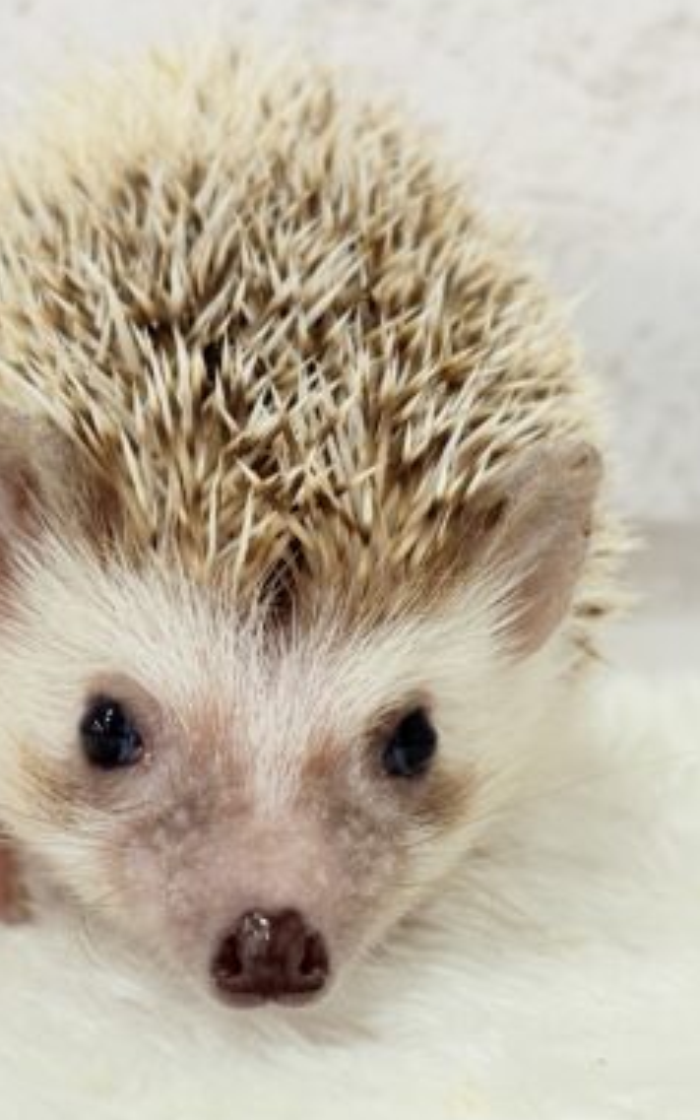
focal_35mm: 93
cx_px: 349
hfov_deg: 14.1
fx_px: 2838
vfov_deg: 22.3
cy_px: 680
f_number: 1.6
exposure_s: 1/50
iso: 50
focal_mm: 5.96
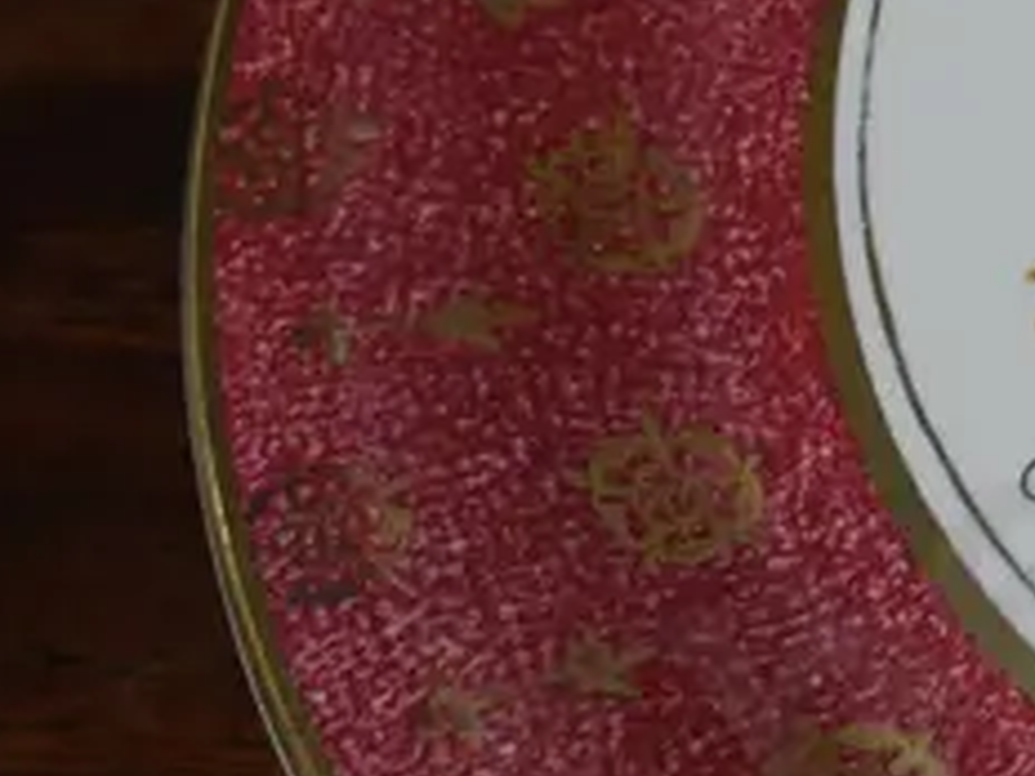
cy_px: 47
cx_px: 1749
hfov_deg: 11.1
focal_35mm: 168
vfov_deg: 8.8
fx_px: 5023
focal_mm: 19
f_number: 4.1
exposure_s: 1/60
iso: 320
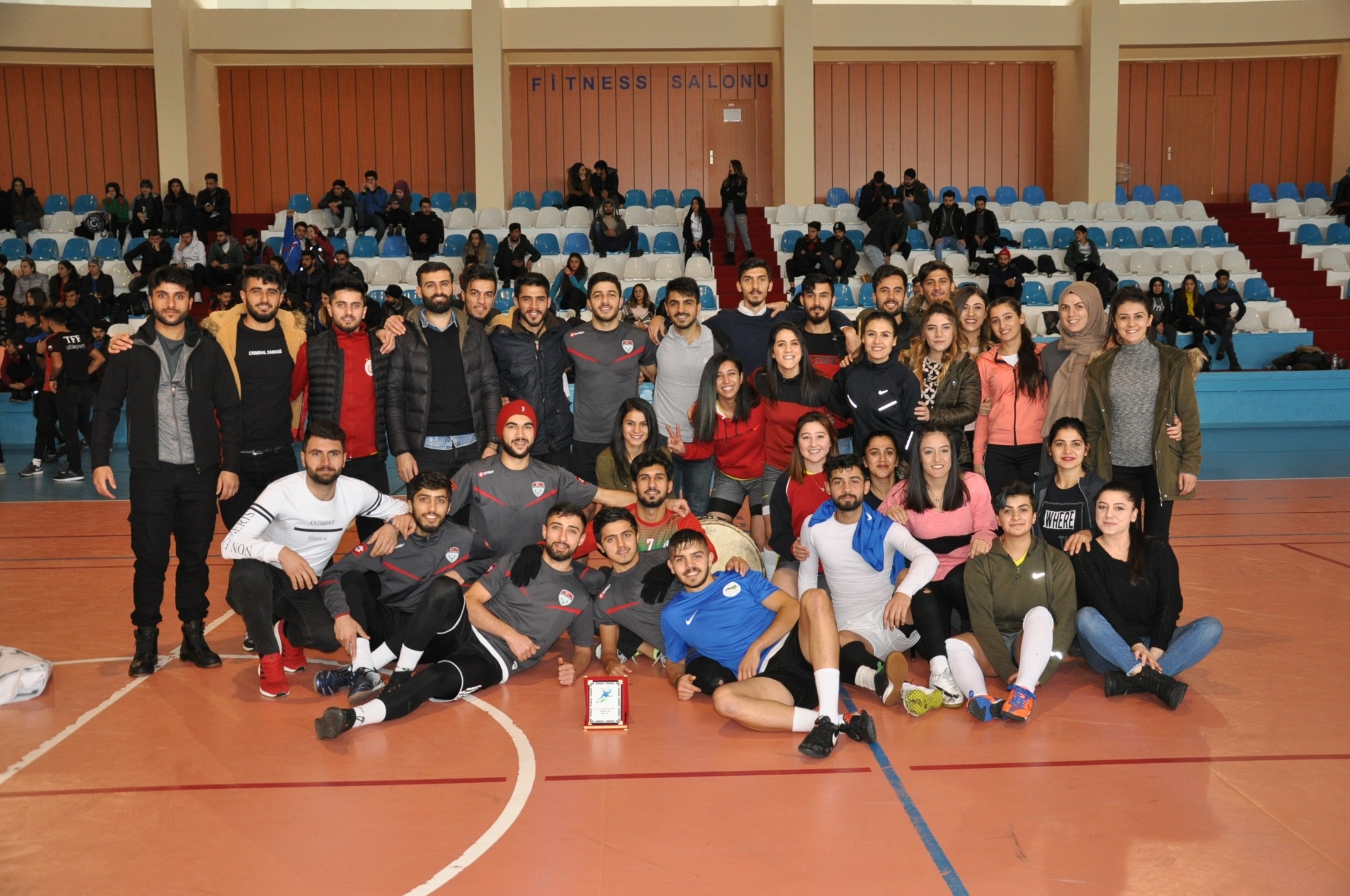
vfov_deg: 36.8
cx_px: 675
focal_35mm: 36
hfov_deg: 53.2
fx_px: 1348
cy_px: 448
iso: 800
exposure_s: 1/60
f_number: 3.8
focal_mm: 24
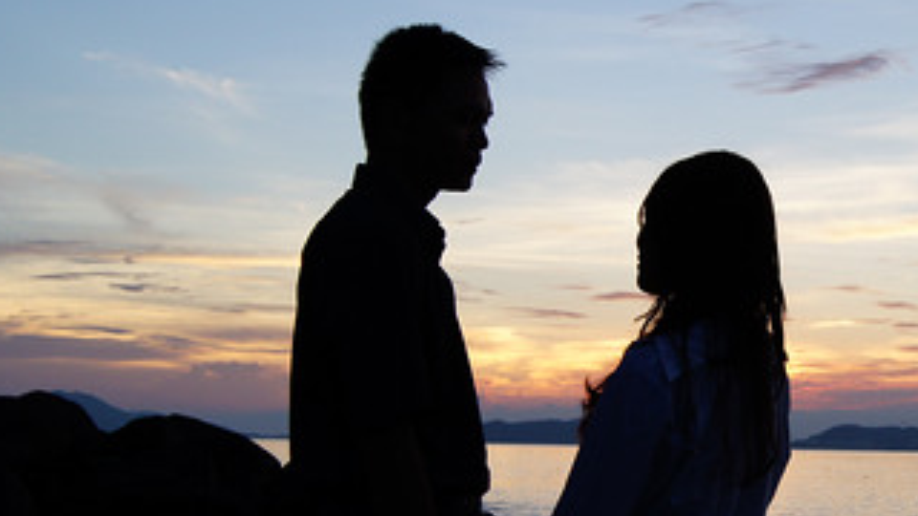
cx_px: 786
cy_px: 325
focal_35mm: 69
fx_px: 1680
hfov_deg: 29.6
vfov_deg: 17.5
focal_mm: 22
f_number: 5.6
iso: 200
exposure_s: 1/200
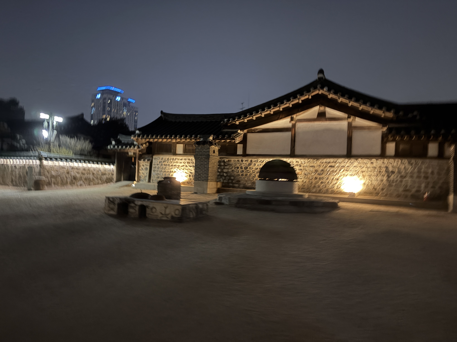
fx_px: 343
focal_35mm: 26
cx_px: 228
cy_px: 171
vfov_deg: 53.1
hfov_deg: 67.3
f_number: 1.6
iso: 640
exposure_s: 1/12
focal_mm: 5.96
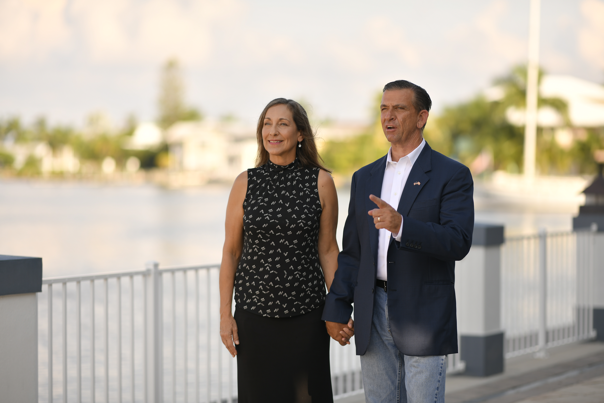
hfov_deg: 19.5
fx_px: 1762
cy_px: 202
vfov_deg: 13.0
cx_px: 302
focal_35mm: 105
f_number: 1.8
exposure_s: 1/2500
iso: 64
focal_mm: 105
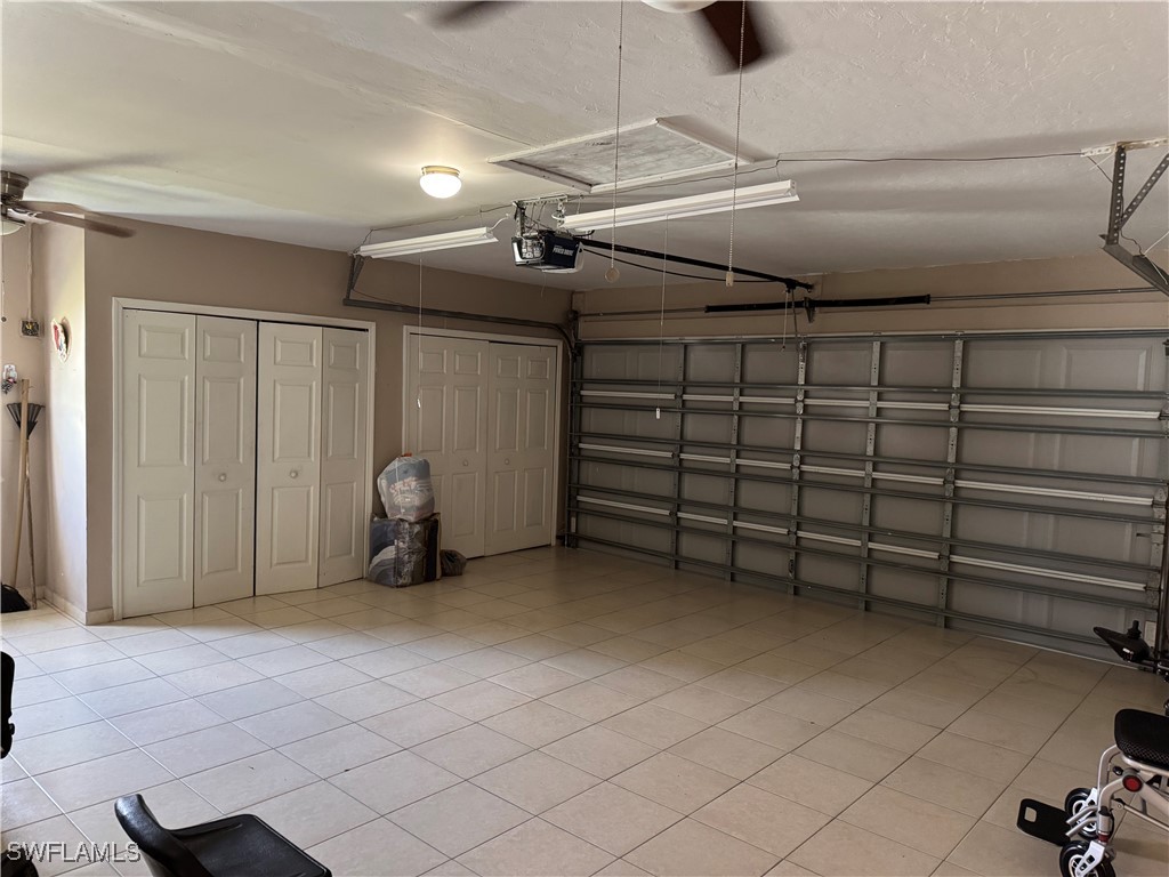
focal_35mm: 24
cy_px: 438
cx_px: 584
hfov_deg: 71.6
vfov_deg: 56.8
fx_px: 810
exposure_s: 1/60
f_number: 1.78
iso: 640
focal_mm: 6.76
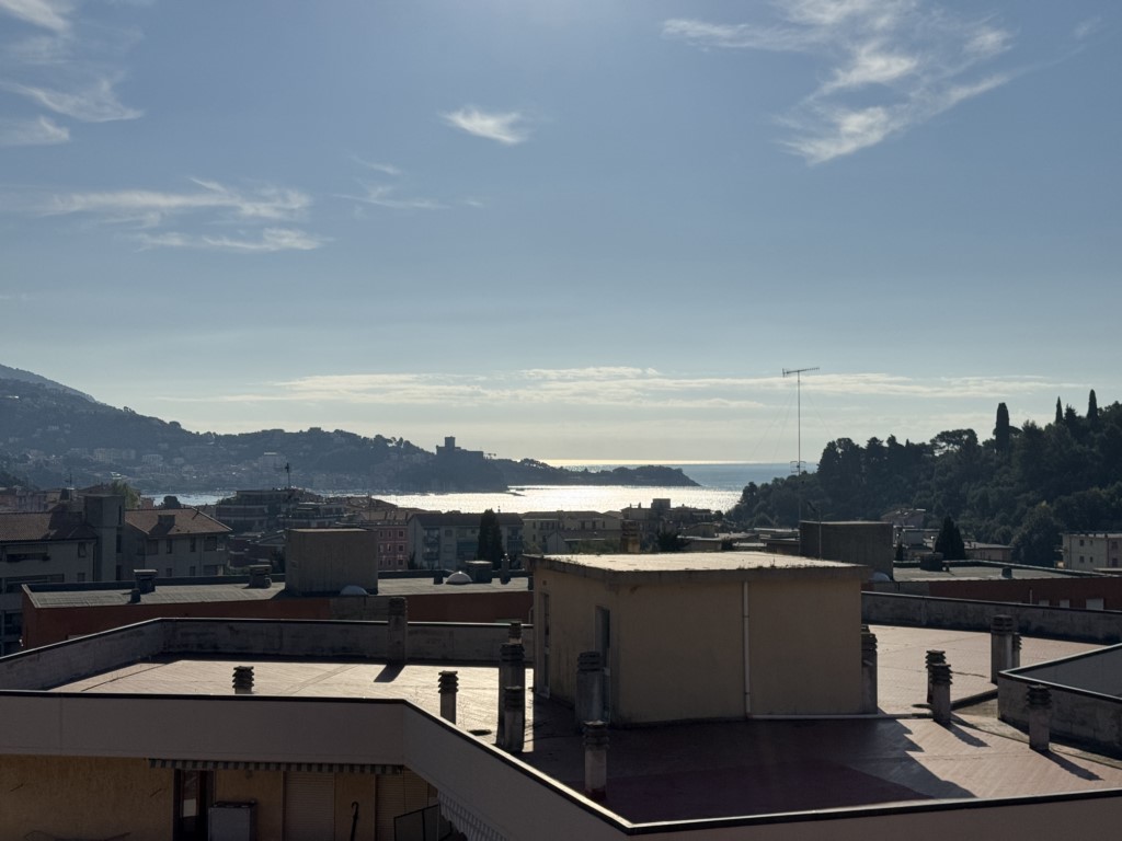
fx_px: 1556
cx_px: 561
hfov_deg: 39.7
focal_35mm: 48
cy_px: 420
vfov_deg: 30.3
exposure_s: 1/28571
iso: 50
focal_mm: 6.76
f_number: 1.78
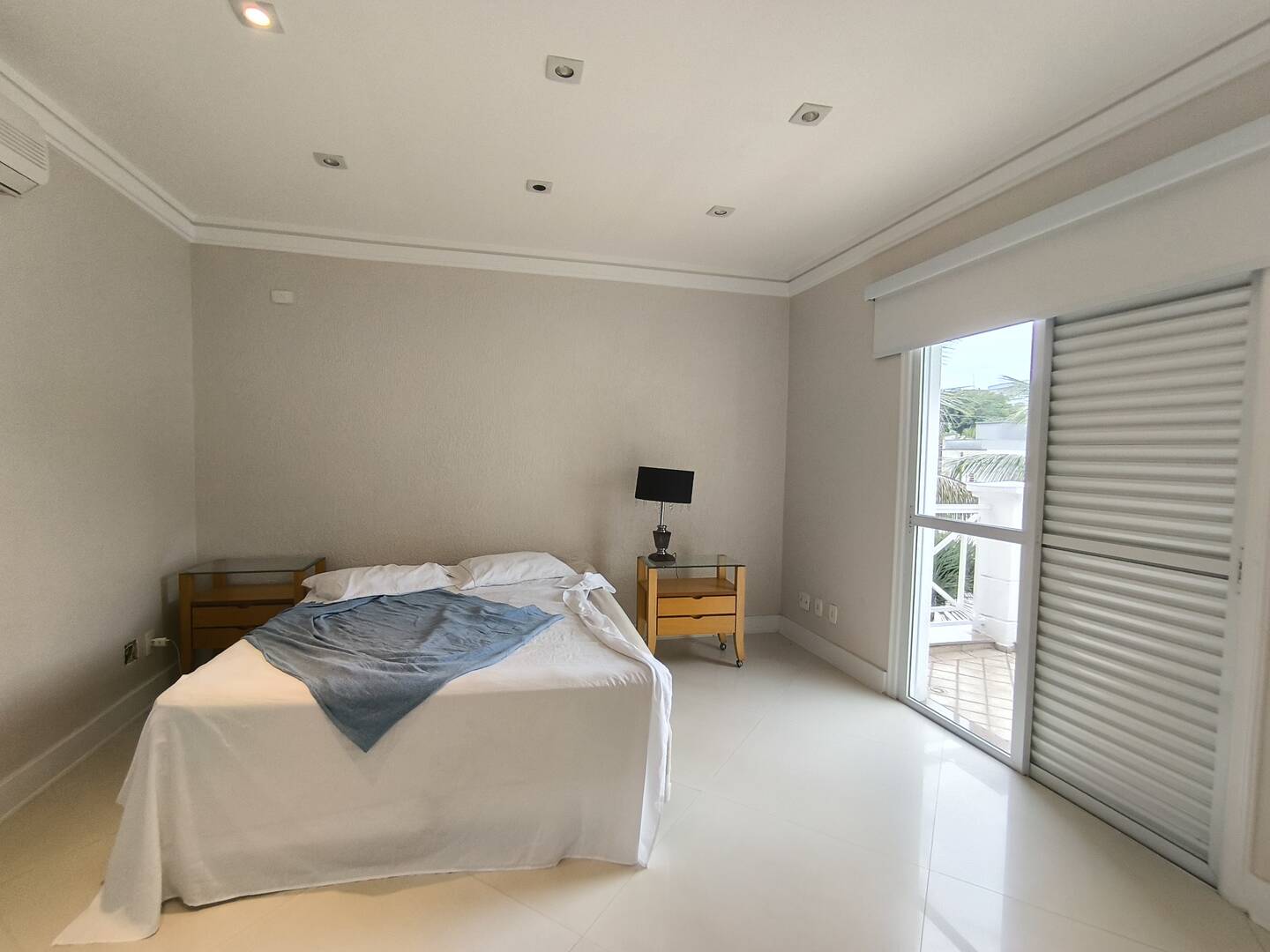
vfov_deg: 78.1
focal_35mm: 16
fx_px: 587
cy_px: 476
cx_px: 635
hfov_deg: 94.5
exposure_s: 1/120
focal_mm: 1.65
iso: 64
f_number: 2.2
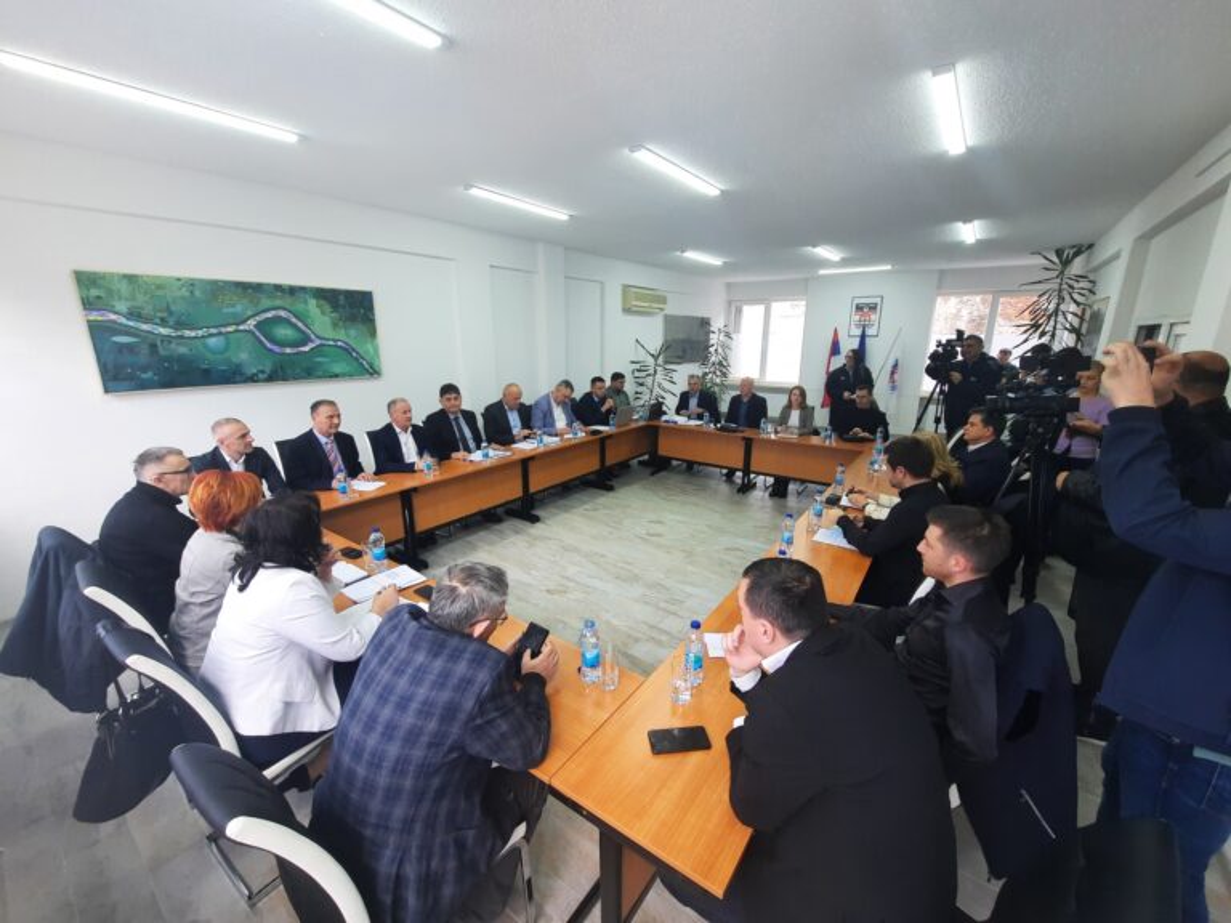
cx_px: 616
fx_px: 462
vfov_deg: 89.9
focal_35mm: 13
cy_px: 462
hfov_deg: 106.2
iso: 64
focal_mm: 1.74
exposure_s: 1/50
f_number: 2.2
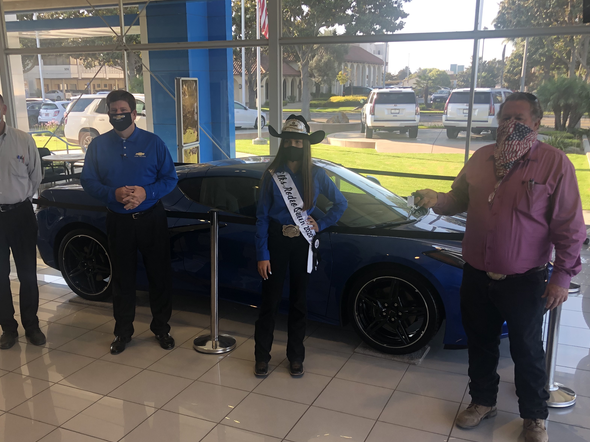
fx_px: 614
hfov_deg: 51.3
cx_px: 277
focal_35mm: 36
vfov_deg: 39.5
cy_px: 260
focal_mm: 3.99
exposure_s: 1/120
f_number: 1.8
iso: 25
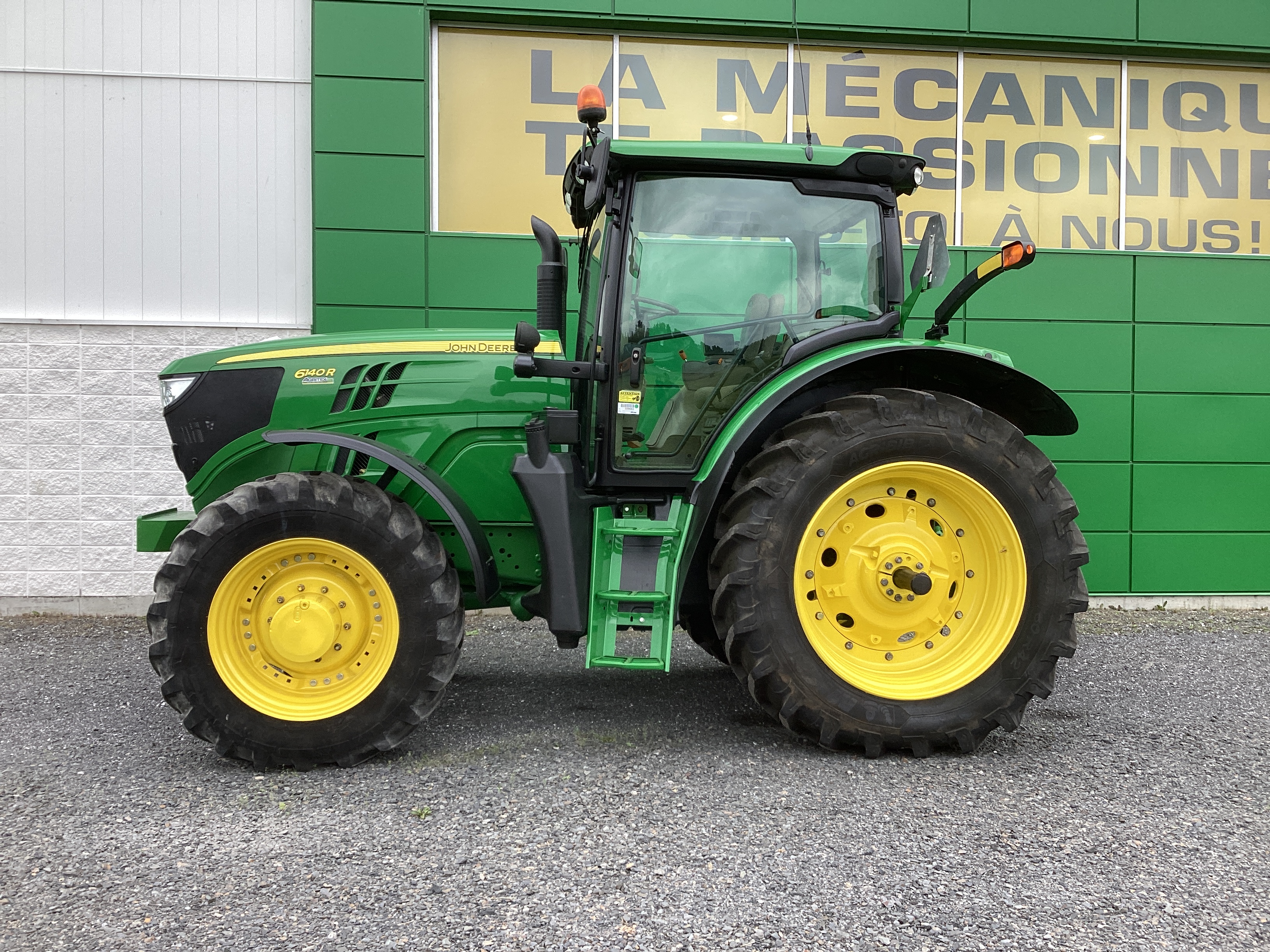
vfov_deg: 45.4
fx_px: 1137
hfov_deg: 58.4
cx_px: 635
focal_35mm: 31
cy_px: 476
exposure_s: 1/209
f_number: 2.4
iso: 25
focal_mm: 3.3
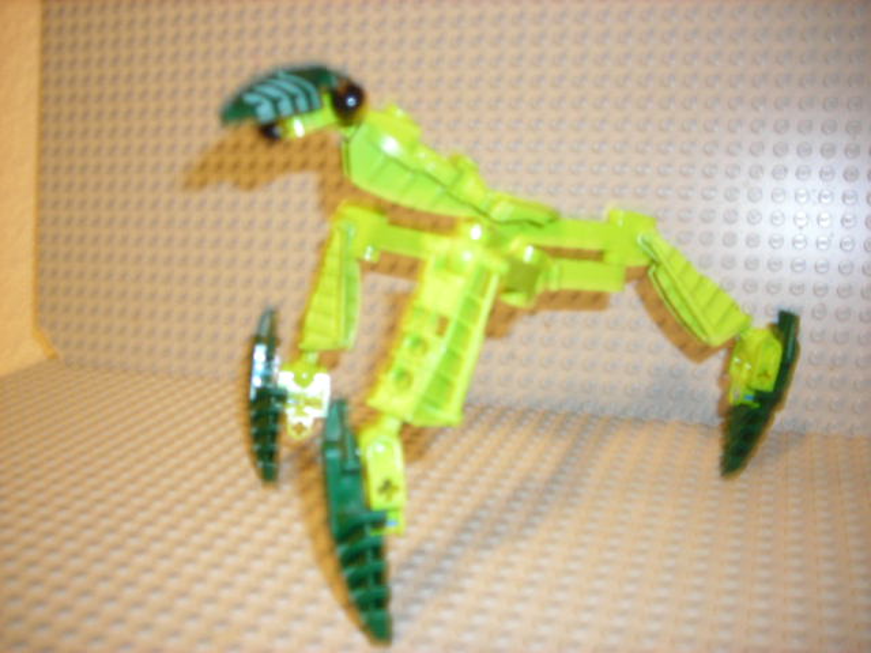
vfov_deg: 37.7
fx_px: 956
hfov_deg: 49.0
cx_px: 436
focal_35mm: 38
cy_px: 326
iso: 200
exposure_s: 1/2.9
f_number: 3.2
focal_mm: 6.3
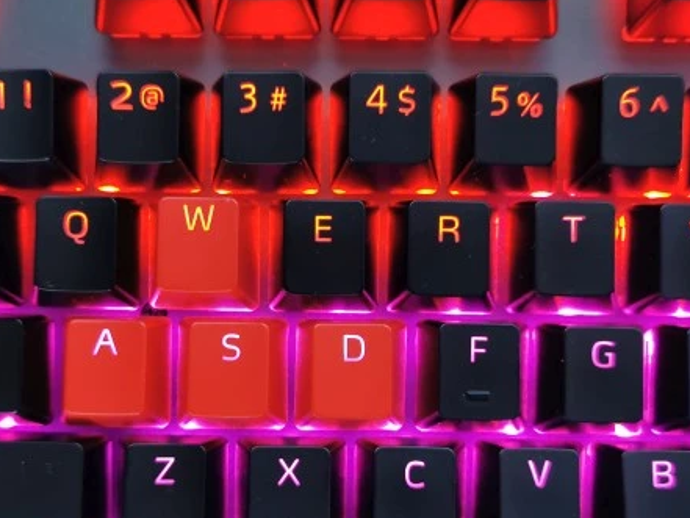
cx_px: 321
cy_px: 285
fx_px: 977
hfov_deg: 38.9
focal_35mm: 49
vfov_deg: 29.7
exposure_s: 1/25
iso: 500
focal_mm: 5.56
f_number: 1.6
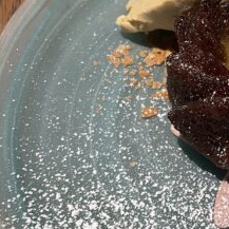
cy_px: 117
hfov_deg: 21.4
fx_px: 561
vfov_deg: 23.1
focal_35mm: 75
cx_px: 278
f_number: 1.6
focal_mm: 4.2
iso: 200
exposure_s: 1/60
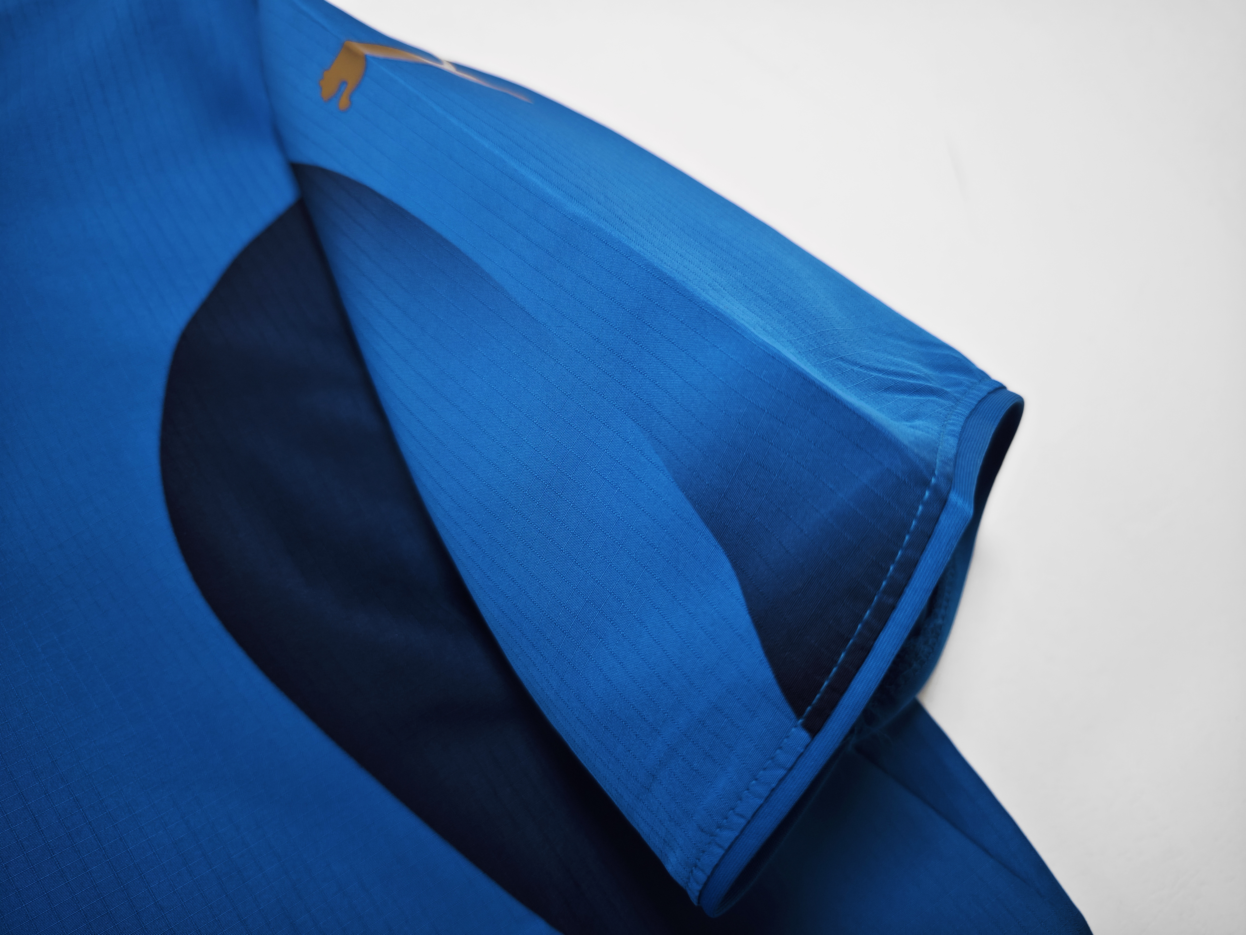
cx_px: 623
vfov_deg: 58.9
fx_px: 828
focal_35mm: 23
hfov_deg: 73.9
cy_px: 468
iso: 72
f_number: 1.75
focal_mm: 8.67
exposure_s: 1/100
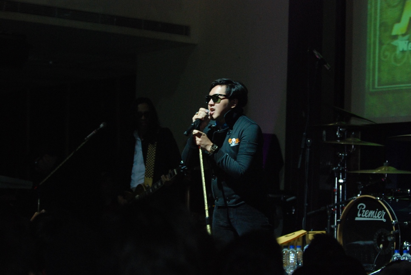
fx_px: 1200
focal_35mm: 105
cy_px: 138
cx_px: 206
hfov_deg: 19.4
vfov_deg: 13.1
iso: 1000
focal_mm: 70
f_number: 2.8
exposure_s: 1/40
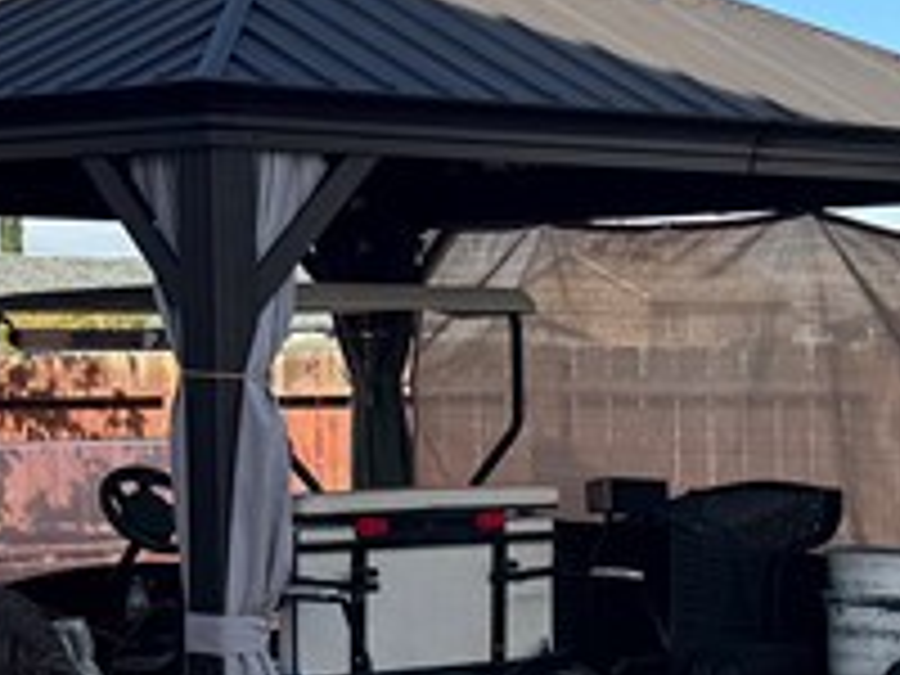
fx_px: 3198
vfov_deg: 12.0
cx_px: 720
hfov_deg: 15.9
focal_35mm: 123
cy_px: 616
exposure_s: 1/3096
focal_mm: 6.76
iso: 80
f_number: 1.78
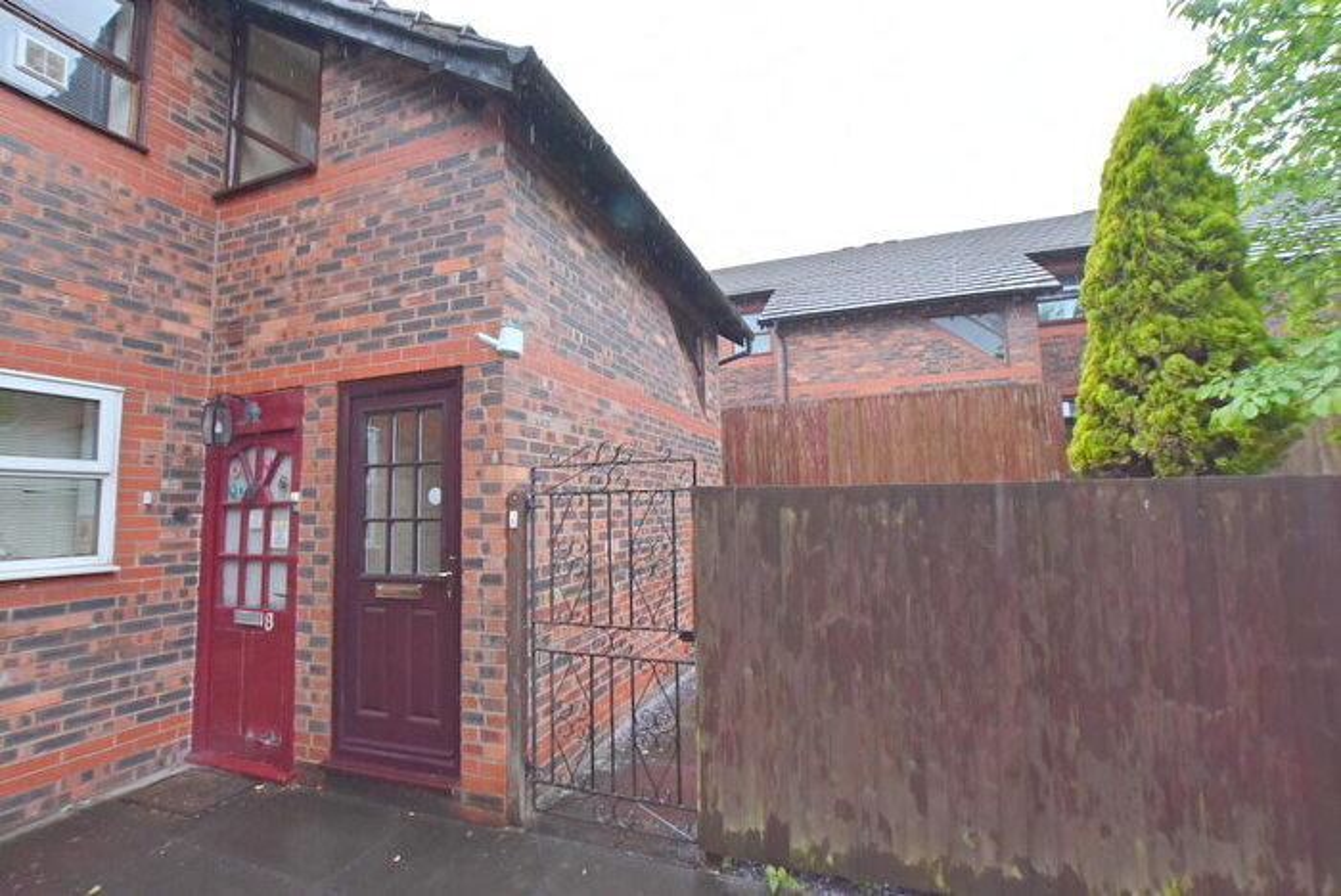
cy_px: 448
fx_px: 559
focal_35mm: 15
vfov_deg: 77.4
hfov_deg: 100.3
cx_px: 670
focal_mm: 10
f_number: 8
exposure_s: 1/250
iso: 800
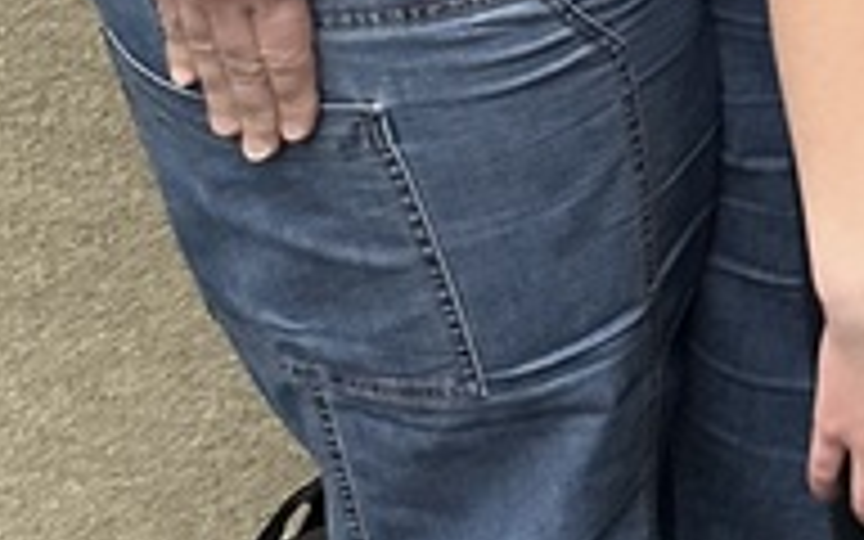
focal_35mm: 136
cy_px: -720
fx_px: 3202
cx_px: 1620
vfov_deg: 8.8
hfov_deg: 13.6
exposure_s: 1/60
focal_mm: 6.86
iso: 400
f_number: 1.78
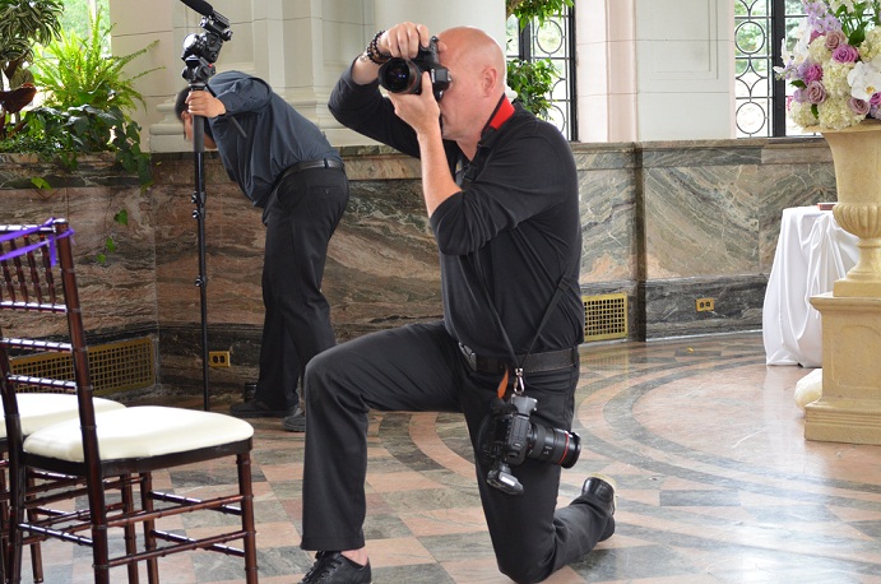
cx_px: 440
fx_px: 1612
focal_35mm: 66
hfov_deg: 30.6
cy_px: 292
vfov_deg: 20.5
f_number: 5.3
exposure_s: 1/60
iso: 720
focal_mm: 44
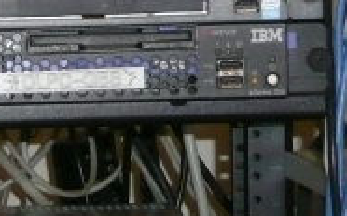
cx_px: -84
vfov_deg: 4.4
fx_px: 2835
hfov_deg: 6.9
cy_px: 74
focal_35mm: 300
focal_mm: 16.9
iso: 250
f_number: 4.7
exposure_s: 1/30
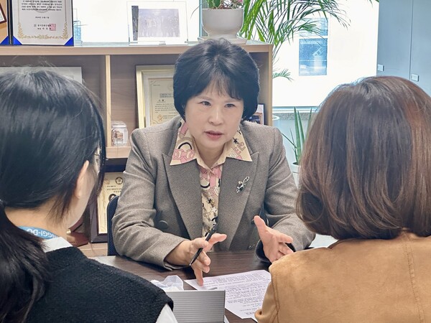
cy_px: 162
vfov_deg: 19.1
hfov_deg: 25.3
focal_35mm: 77
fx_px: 959
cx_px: 216
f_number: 2.8
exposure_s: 1/60
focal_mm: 9
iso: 250
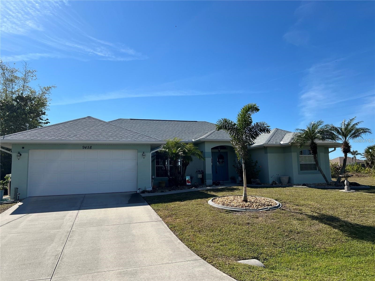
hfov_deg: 67.3
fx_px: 282
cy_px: 140
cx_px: 188
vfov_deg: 53.1
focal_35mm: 26
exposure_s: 1/5319
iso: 50
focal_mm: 5.7
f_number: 1.5
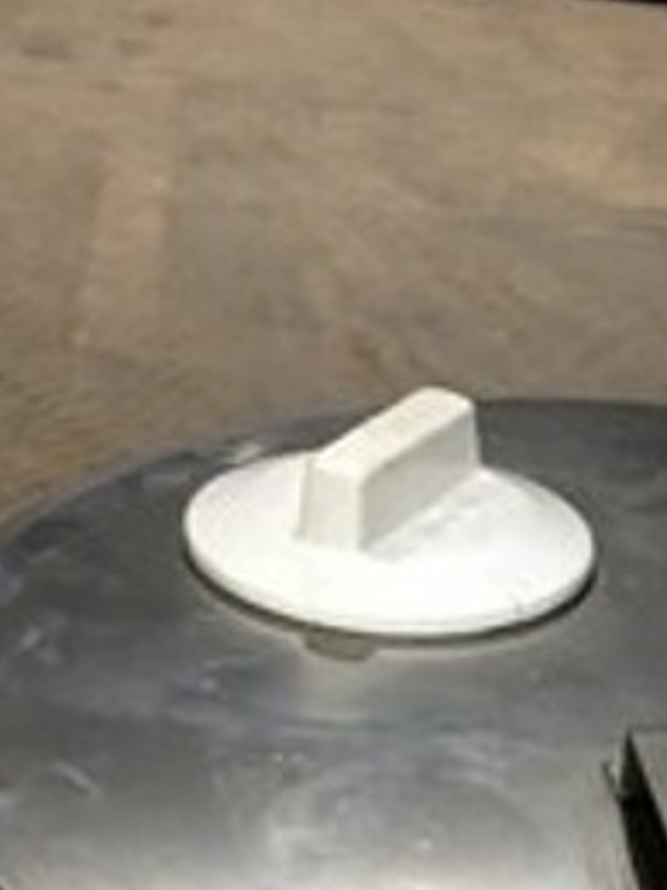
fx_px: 2340
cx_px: 725
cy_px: 1173
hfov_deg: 15.8
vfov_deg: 19.7
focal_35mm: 91
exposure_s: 1/10
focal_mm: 4.15
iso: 100
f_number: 2.2
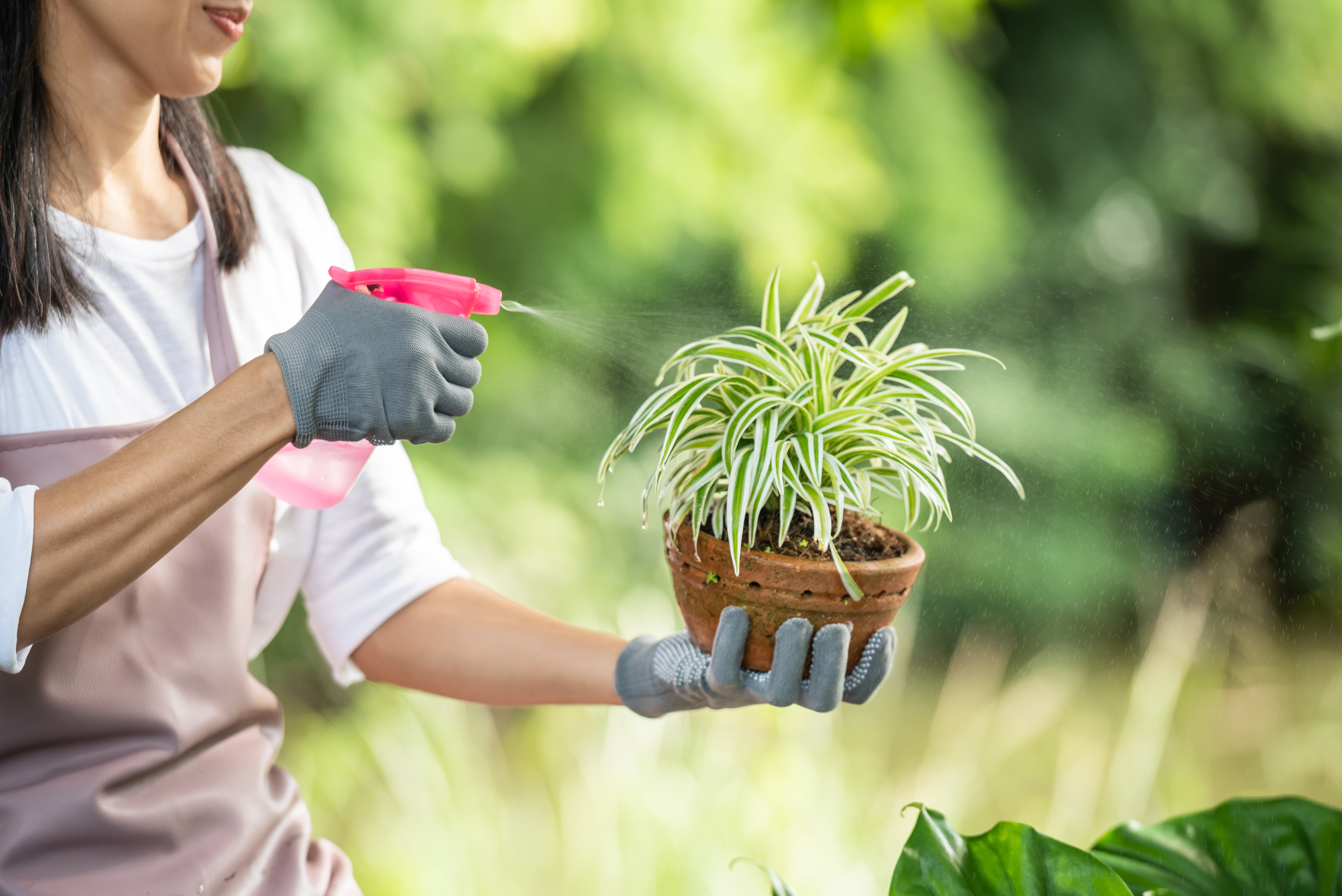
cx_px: 671
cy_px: 448
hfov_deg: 11.4
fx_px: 6712
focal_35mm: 180
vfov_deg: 7.6
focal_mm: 180
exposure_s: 1/320
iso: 250
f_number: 3.5
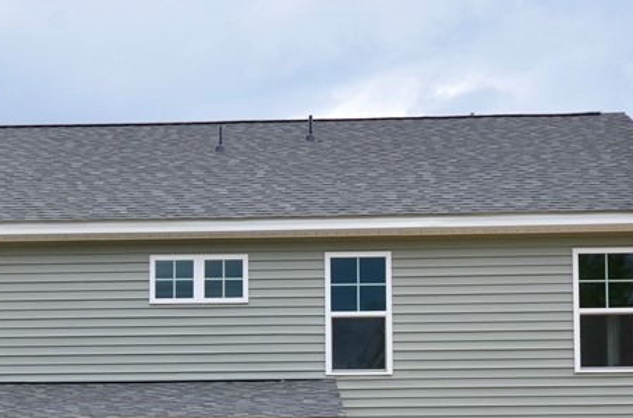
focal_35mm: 72
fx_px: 1262
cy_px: 476
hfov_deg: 28.1
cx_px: 249
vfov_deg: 18.0
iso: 200
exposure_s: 1/250
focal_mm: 20
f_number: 8
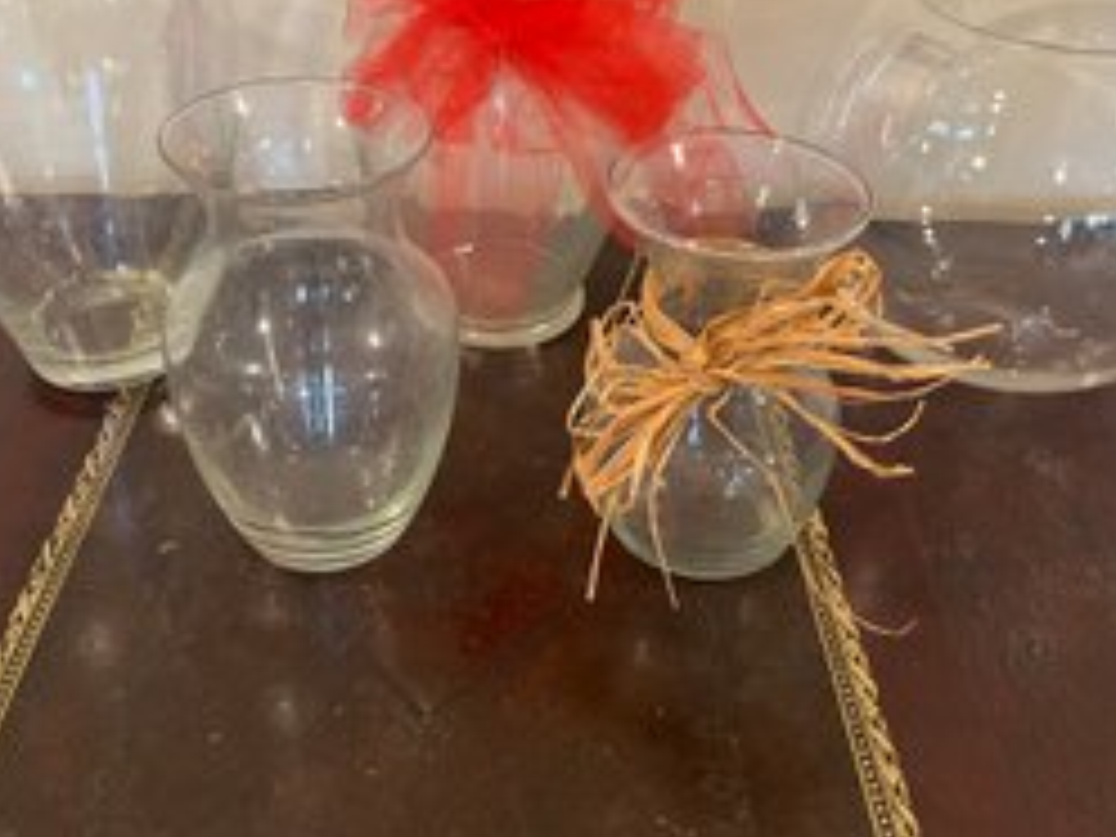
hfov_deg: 51.3
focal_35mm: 36
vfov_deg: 39.1
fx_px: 1161
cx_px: 542
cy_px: 272
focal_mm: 5.1
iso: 250
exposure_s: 1/60
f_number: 1.6
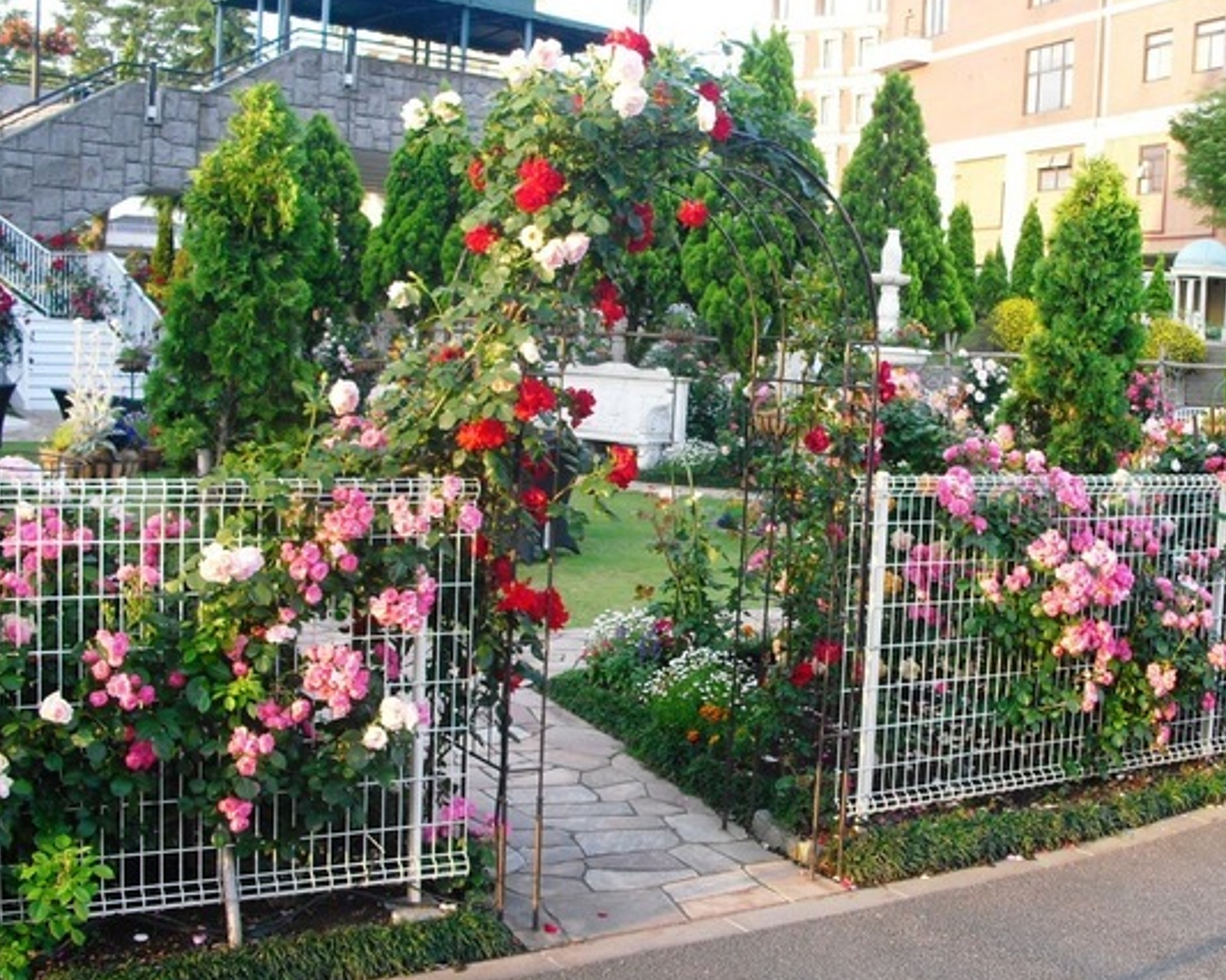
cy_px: 485
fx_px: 1378
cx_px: 603
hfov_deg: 48.0
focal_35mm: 38
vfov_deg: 39.1
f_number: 3.1
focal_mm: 6.3
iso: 100
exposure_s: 1/80
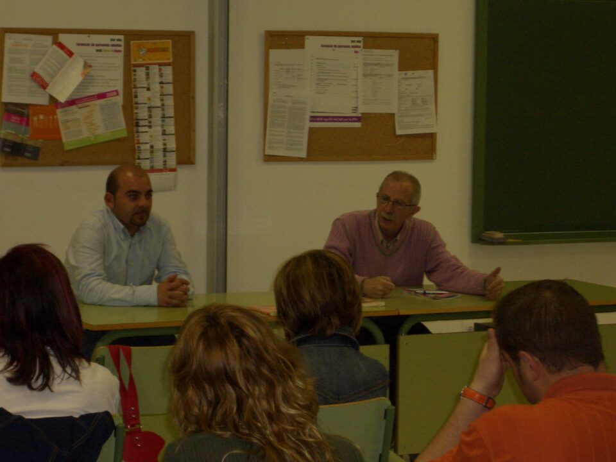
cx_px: 308
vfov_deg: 14.1
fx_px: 1869
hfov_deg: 18.7
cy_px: 231
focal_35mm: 105
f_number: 4.8
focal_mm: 17.4
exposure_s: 1/60
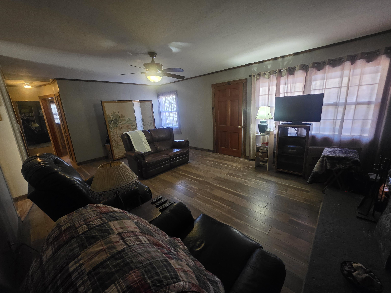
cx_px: 196
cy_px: 146
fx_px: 147
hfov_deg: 106.2
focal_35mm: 13
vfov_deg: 89.9
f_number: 1.9
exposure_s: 1/60
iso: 1000
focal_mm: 2.2
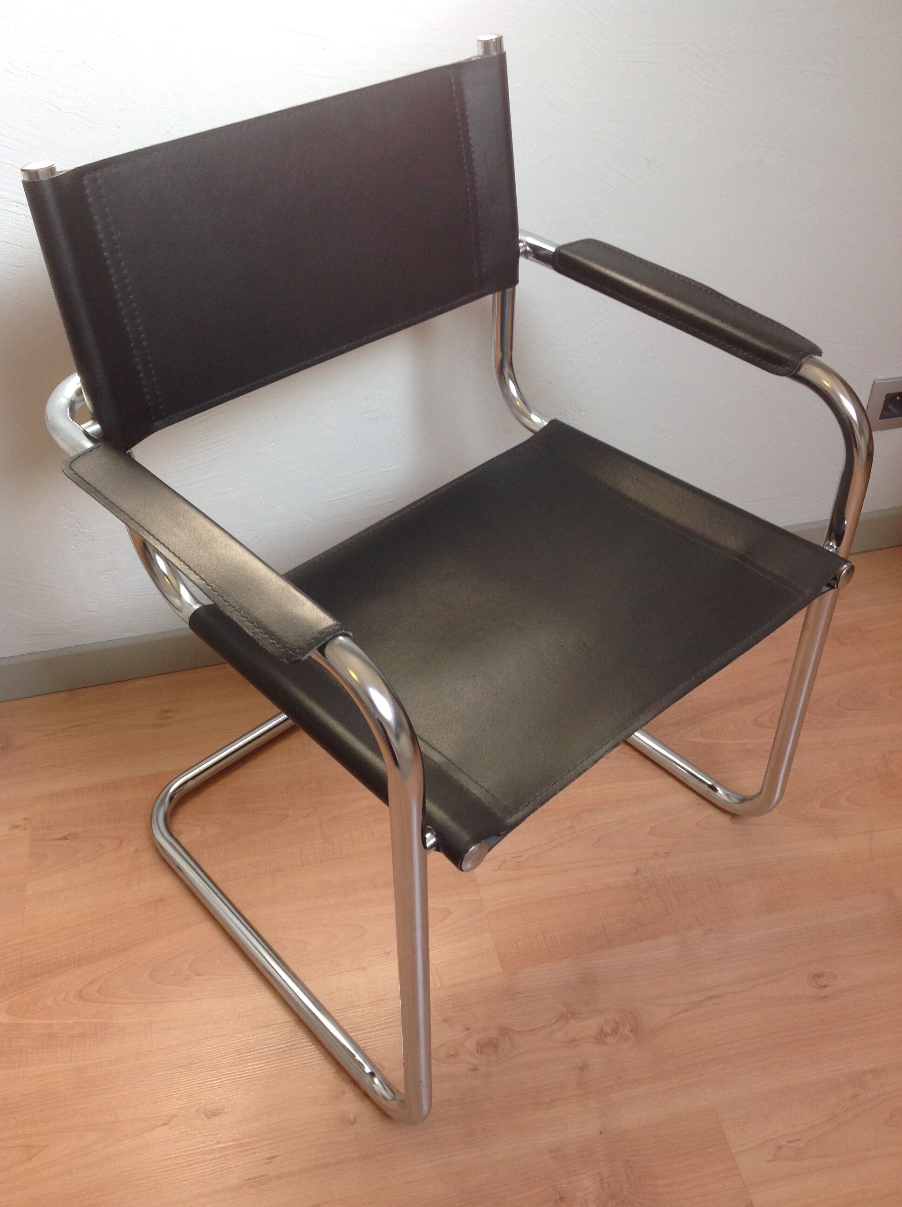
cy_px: 604
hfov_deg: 40.6
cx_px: 451
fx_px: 1219
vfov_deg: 52.7
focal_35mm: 35
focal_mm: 4.28
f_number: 2.4
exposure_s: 1/60
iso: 80
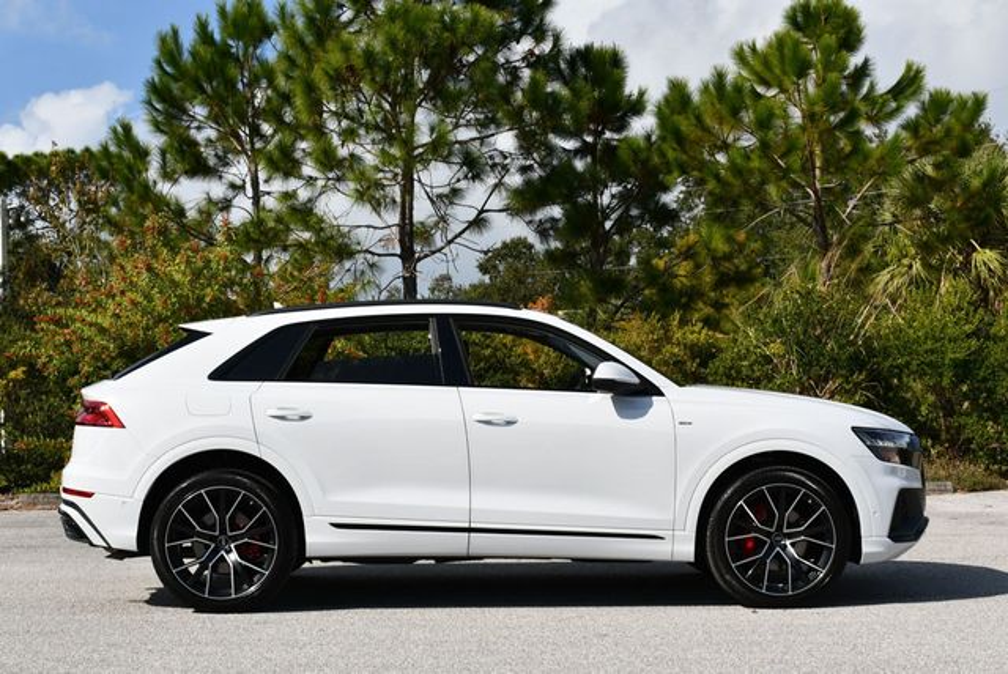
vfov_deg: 23.4
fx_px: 1625
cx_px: 504
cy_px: 337
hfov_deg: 34.5
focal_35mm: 58
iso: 100
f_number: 9
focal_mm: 29
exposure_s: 1/320
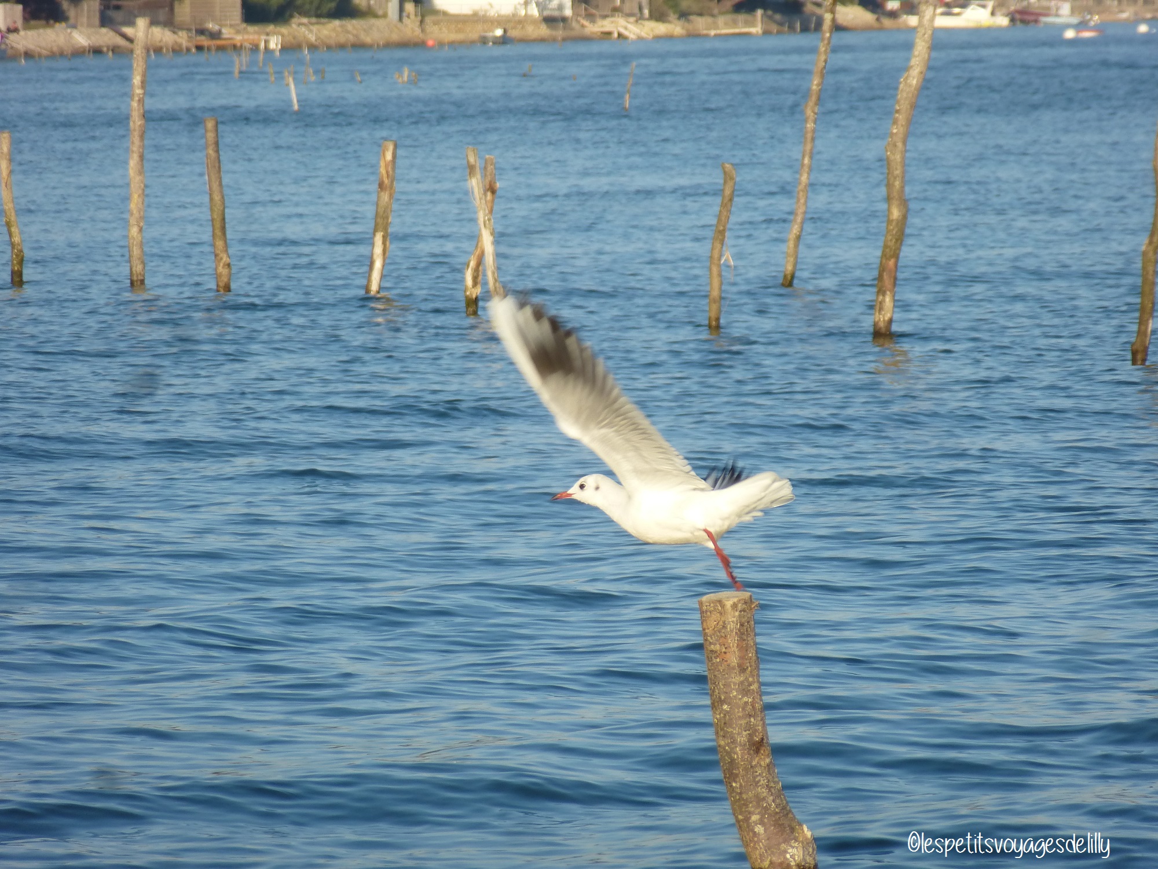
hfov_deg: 5.3
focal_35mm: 374
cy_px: 434
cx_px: 579
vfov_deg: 4.0
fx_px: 12511
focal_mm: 67
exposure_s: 1/500
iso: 125
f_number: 5.9
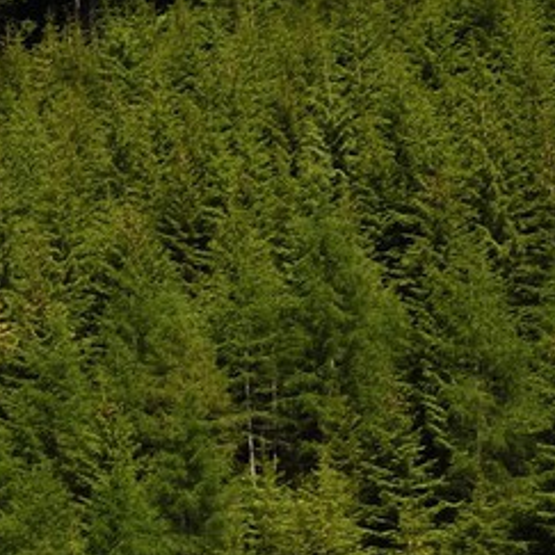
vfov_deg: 12.3
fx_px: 2431
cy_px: 863
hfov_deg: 10.0
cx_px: -1057
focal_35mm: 134
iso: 200
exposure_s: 1/250
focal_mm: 24
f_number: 10
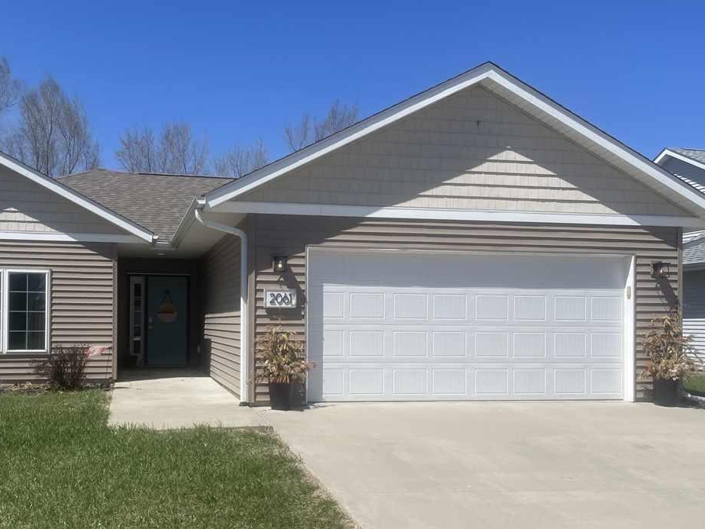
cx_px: 264
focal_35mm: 36
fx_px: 733
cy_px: 324
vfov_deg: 39.4
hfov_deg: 50.8
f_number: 1.6
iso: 32
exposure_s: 1/5051
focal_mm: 4.2
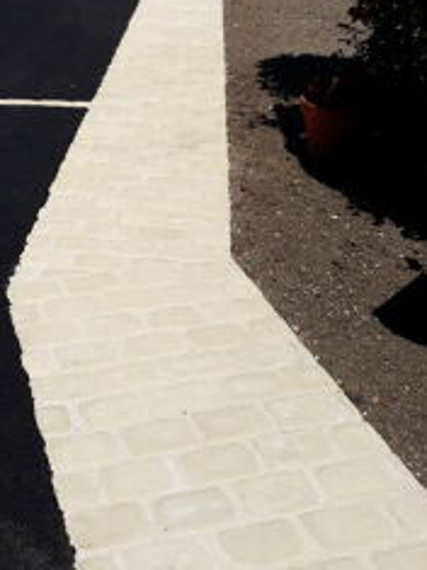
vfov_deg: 37.6
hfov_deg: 29.0
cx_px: 90
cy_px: 118
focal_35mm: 49
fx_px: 807
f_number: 1.9
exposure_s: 1/4444
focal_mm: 3.6
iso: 40
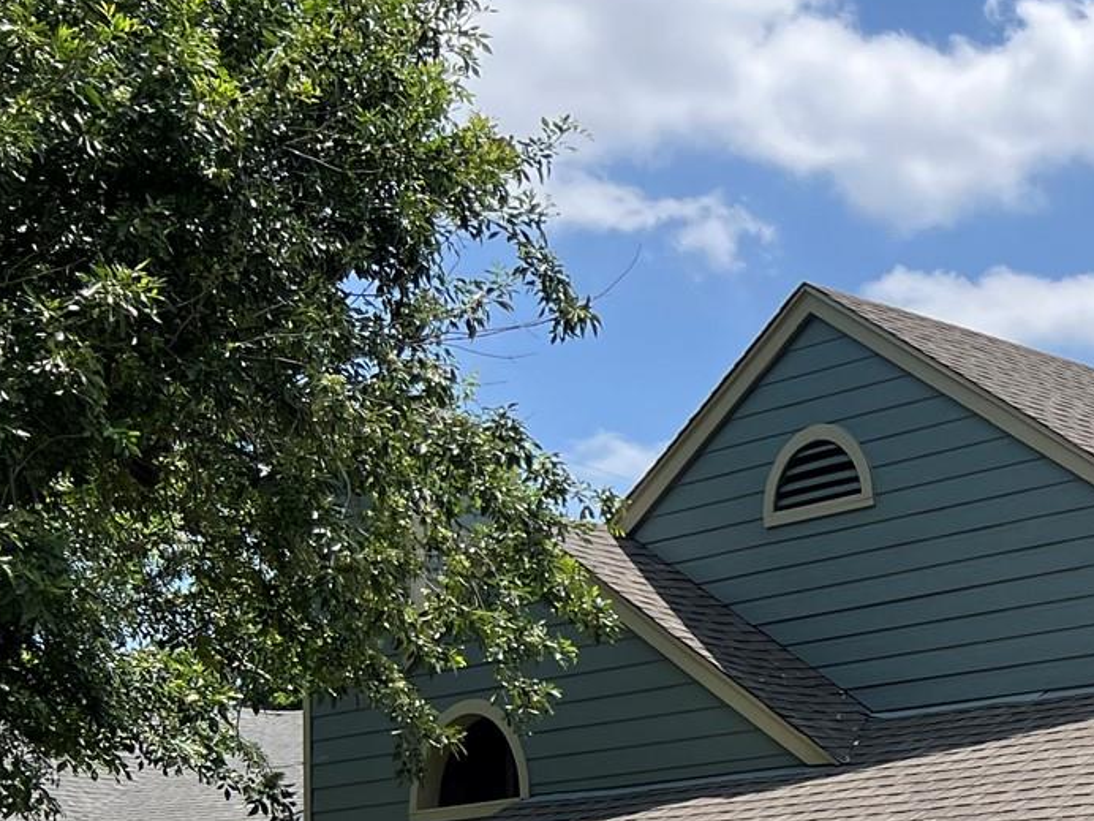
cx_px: 1568
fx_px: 2433
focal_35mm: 77
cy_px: 914
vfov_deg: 18.4
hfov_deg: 21.8
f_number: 1.5
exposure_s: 1/3077
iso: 50
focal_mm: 5.7
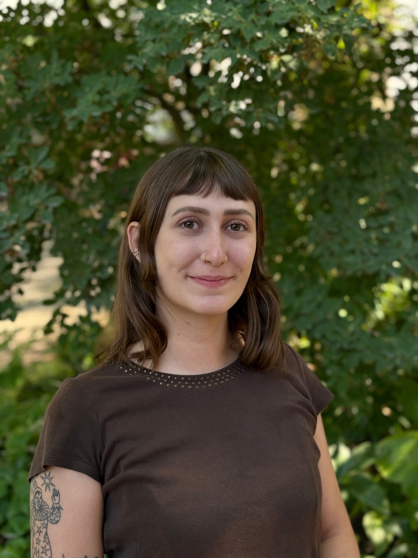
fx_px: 837
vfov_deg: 36.8
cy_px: 279
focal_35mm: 52
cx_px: 209
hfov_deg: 28.0
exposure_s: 1/231
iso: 40
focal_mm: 5.96
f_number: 1.6
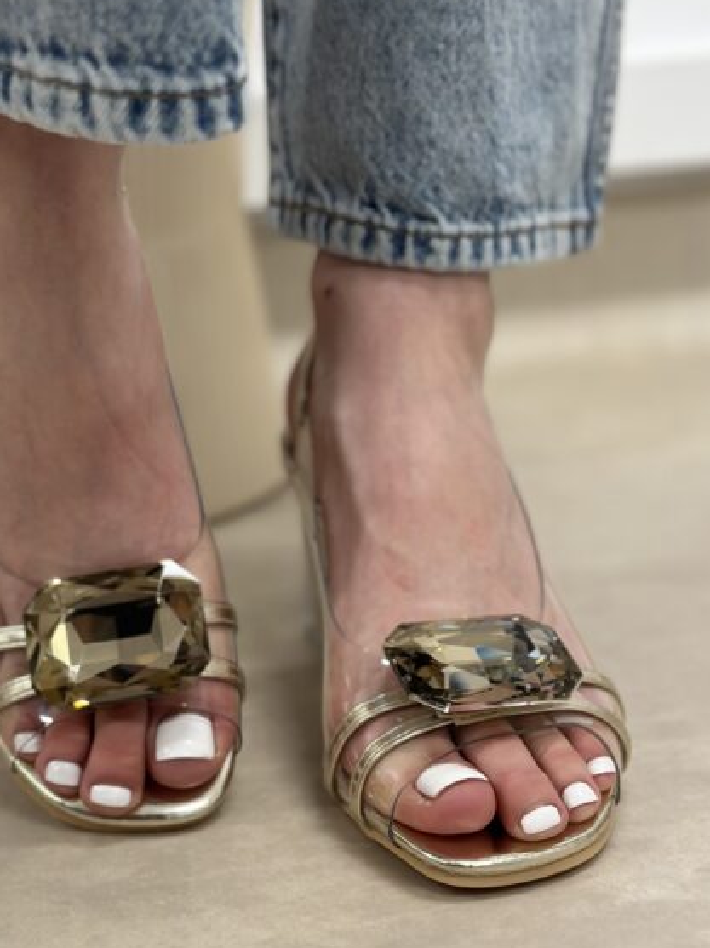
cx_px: 259
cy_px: 441
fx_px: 1889
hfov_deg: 21.2
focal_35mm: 69
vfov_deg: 28.2
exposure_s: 1/65
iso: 125
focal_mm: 6.86
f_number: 1.78
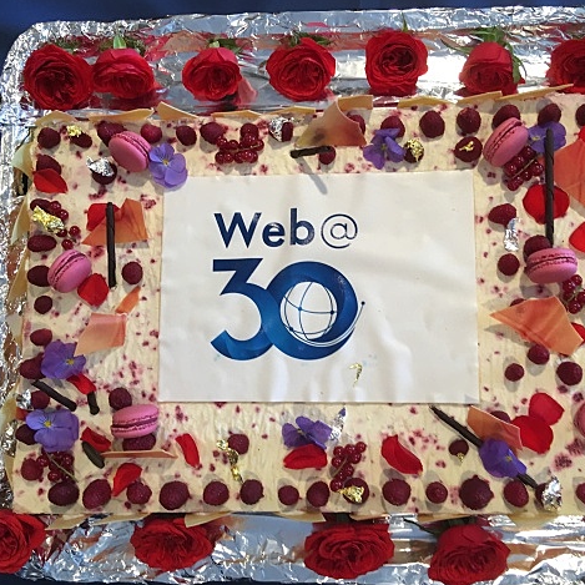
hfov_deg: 47.2
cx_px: 316
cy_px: 292
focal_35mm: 35
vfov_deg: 47.2
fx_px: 669
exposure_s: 1/33
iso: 125
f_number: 2.2
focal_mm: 4.15
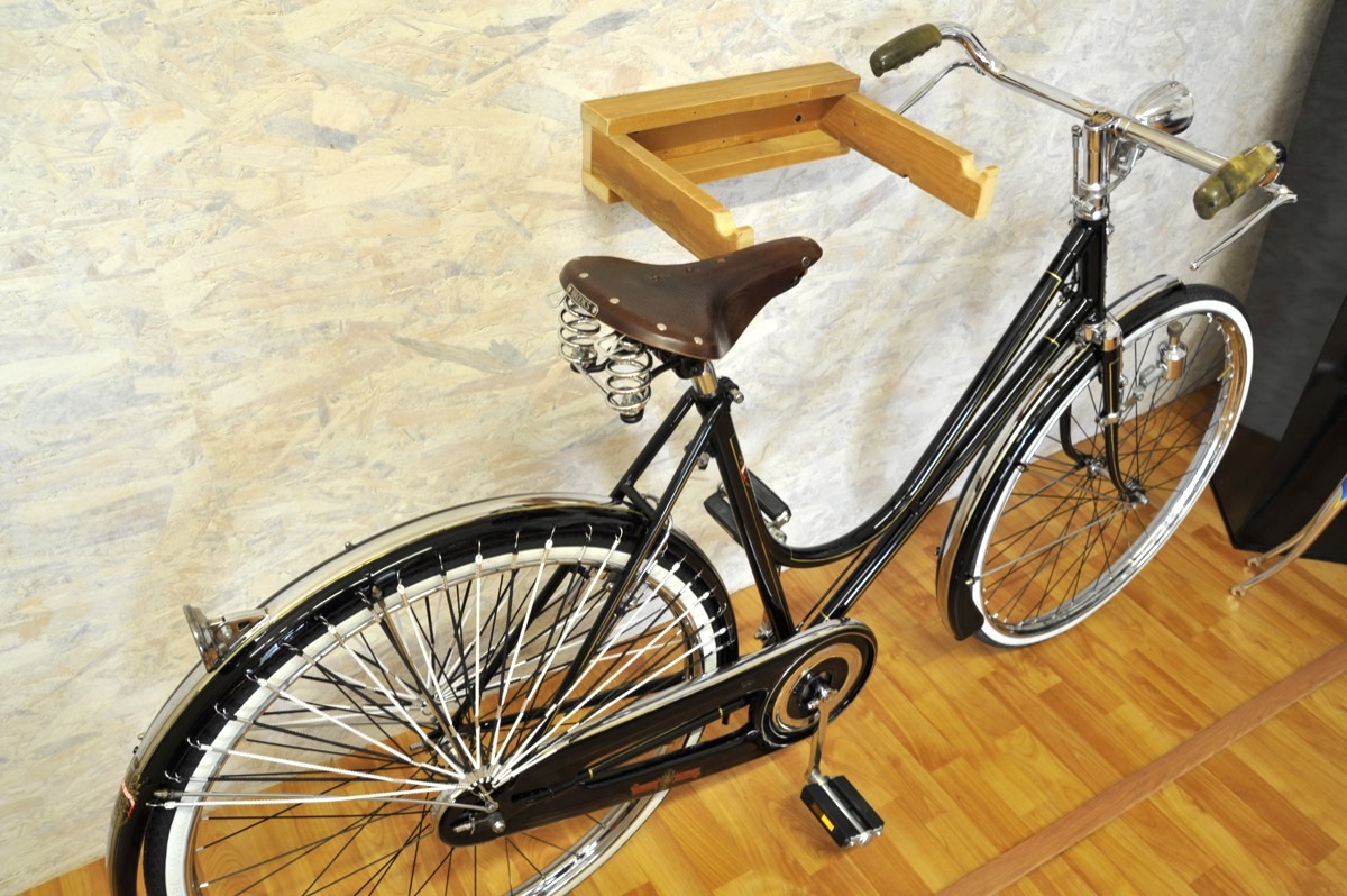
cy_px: 448
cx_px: 674
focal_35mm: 28
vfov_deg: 46.3
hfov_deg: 65.5
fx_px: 1047
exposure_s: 1/2.5
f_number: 11
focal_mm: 28
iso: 800
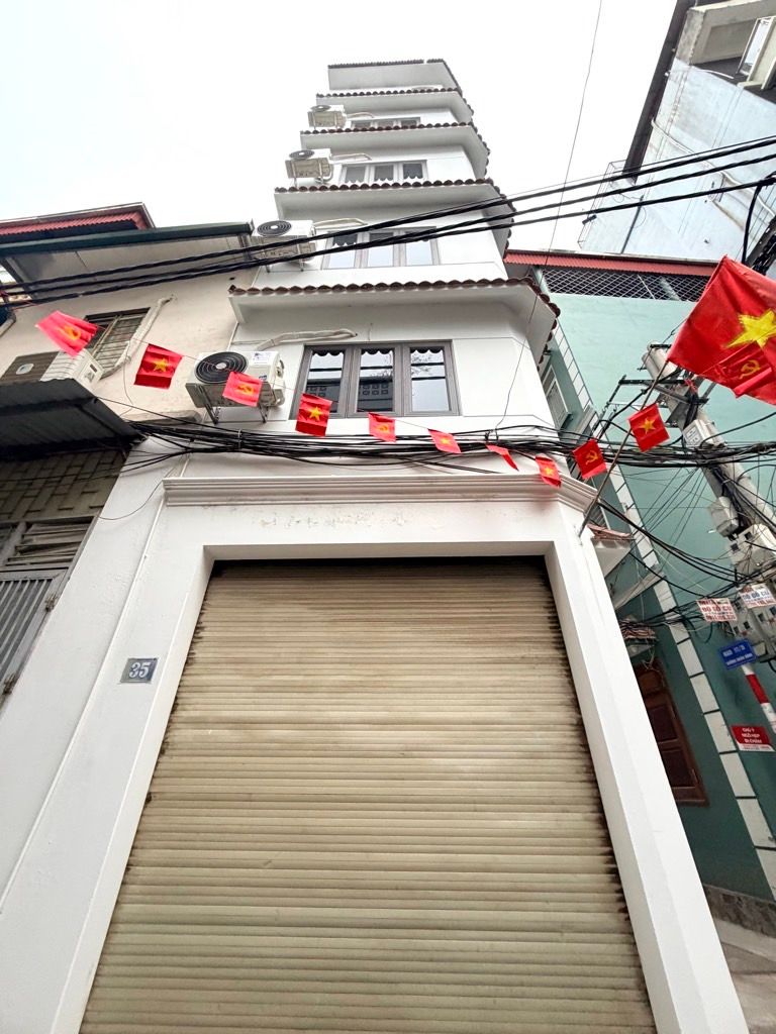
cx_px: 388
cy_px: 517
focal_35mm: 14
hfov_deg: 85.7
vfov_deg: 102.1
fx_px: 418
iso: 250
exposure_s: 1/121
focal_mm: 2.22
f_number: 2.2
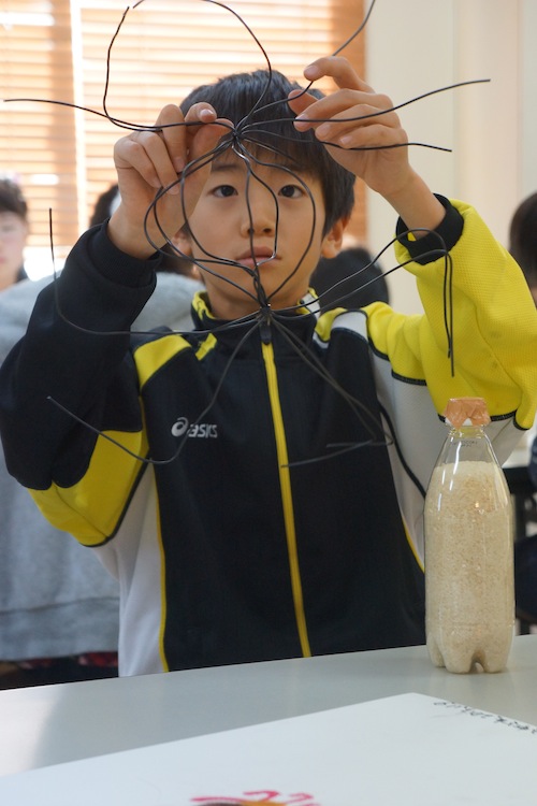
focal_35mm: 82
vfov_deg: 24.8
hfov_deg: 16.7
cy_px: 403
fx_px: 1835
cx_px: 268
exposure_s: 1/160
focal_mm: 55
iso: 1600
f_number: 5.6
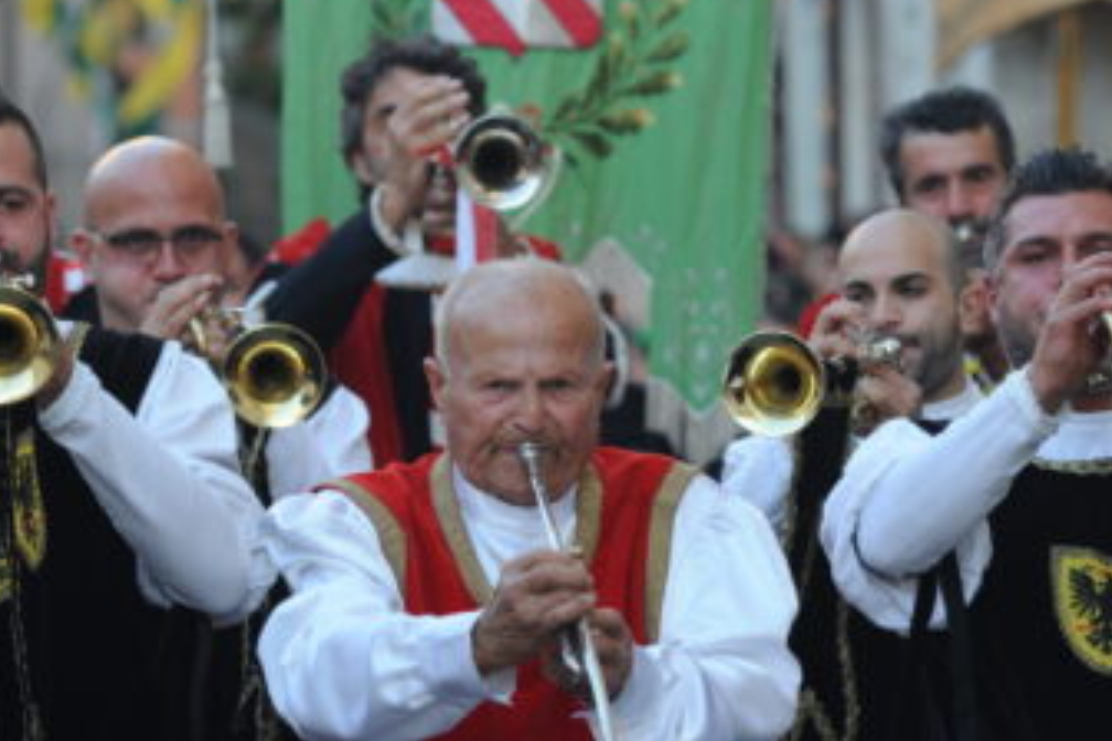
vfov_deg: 4.5
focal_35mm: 304
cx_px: 516
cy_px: 453
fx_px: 9389
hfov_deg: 6.8
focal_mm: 170
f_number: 4
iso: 800
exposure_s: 1/125
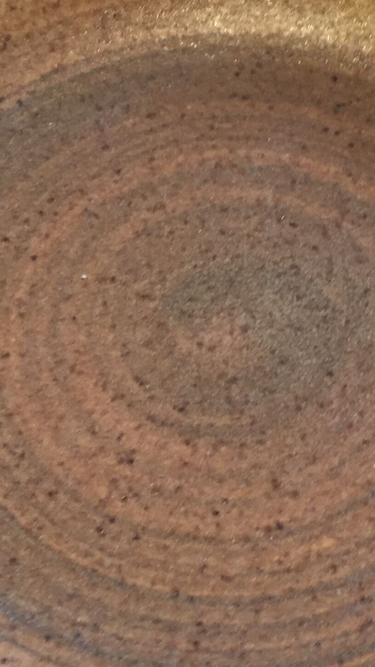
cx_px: 261
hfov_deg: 16.9
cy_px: 426
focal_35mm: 71
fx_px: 1255
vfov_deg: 29.6
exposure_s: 1/33
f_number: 2.2
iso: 200
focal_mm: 4.15
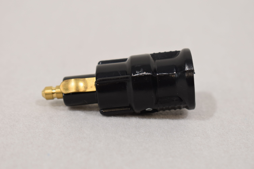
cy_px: 84
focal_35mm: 82
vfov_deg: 16.6
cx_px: 127
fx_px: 582
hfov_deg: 24.6
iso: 500
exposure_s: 1/60
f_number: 5.6
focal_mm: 55
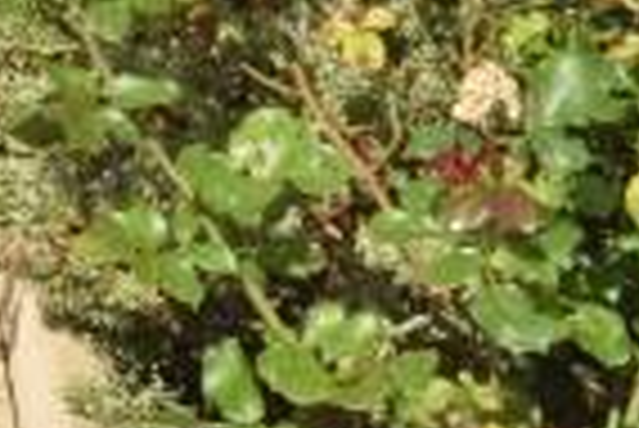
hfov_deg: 7.0
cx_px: -1606
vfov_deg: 5.3
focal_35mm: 249
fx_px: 4417
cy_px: -628
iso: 800
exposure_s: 1/320
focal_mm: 23
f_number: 25
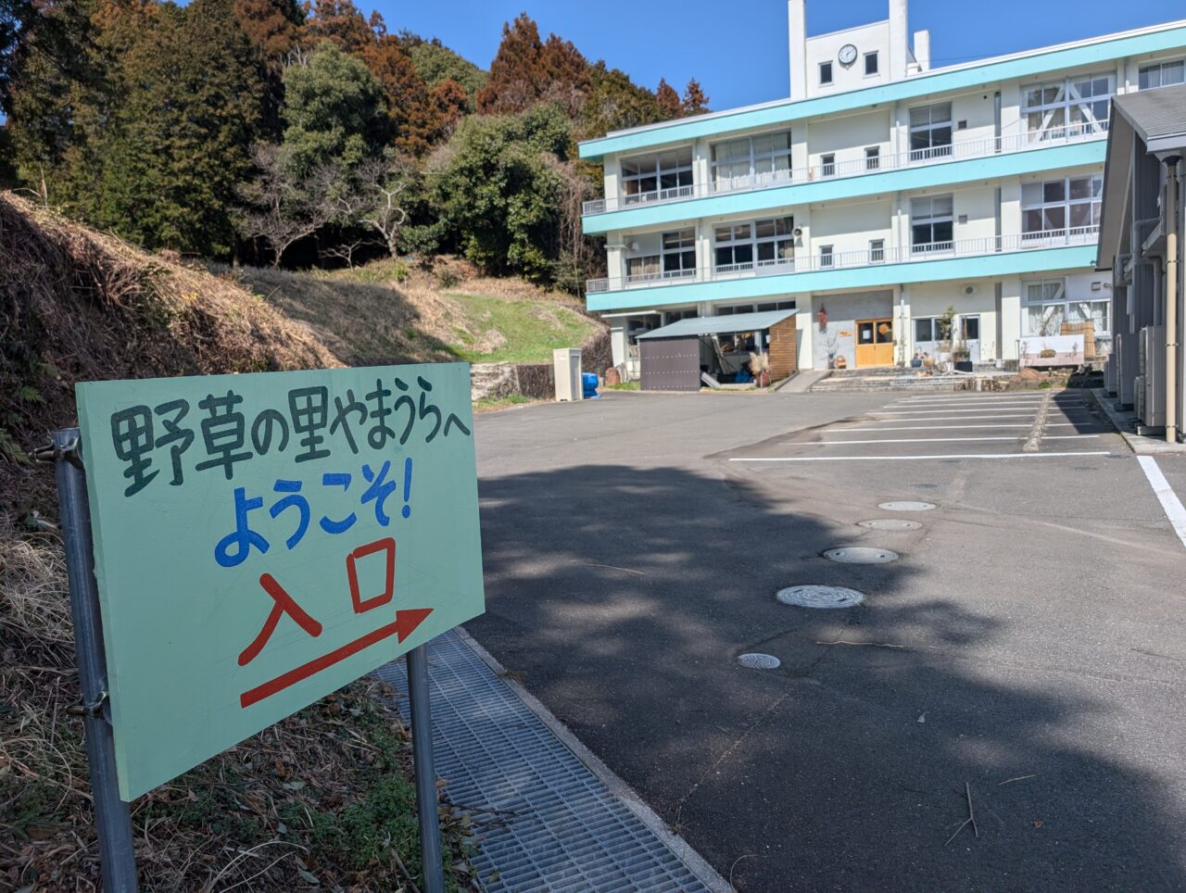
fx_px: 824
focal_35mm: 24
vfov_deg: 56.9
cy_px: 446
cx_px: 593
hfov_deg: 71.5
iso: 20
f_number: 1.68
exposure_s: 1/1706
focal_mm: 6.9
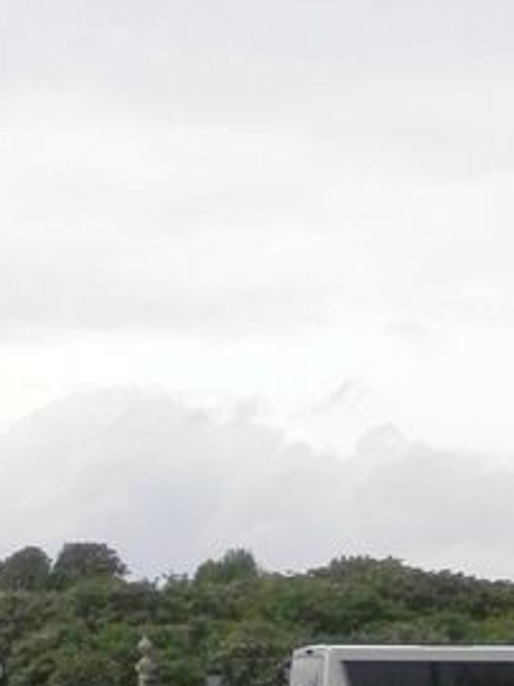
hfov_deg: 8.2
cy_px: 600
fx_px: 3530
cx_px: -214
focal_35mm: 178
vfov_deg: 11.1
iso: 80
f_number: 3.7
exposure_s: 1/800
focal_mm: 7.3
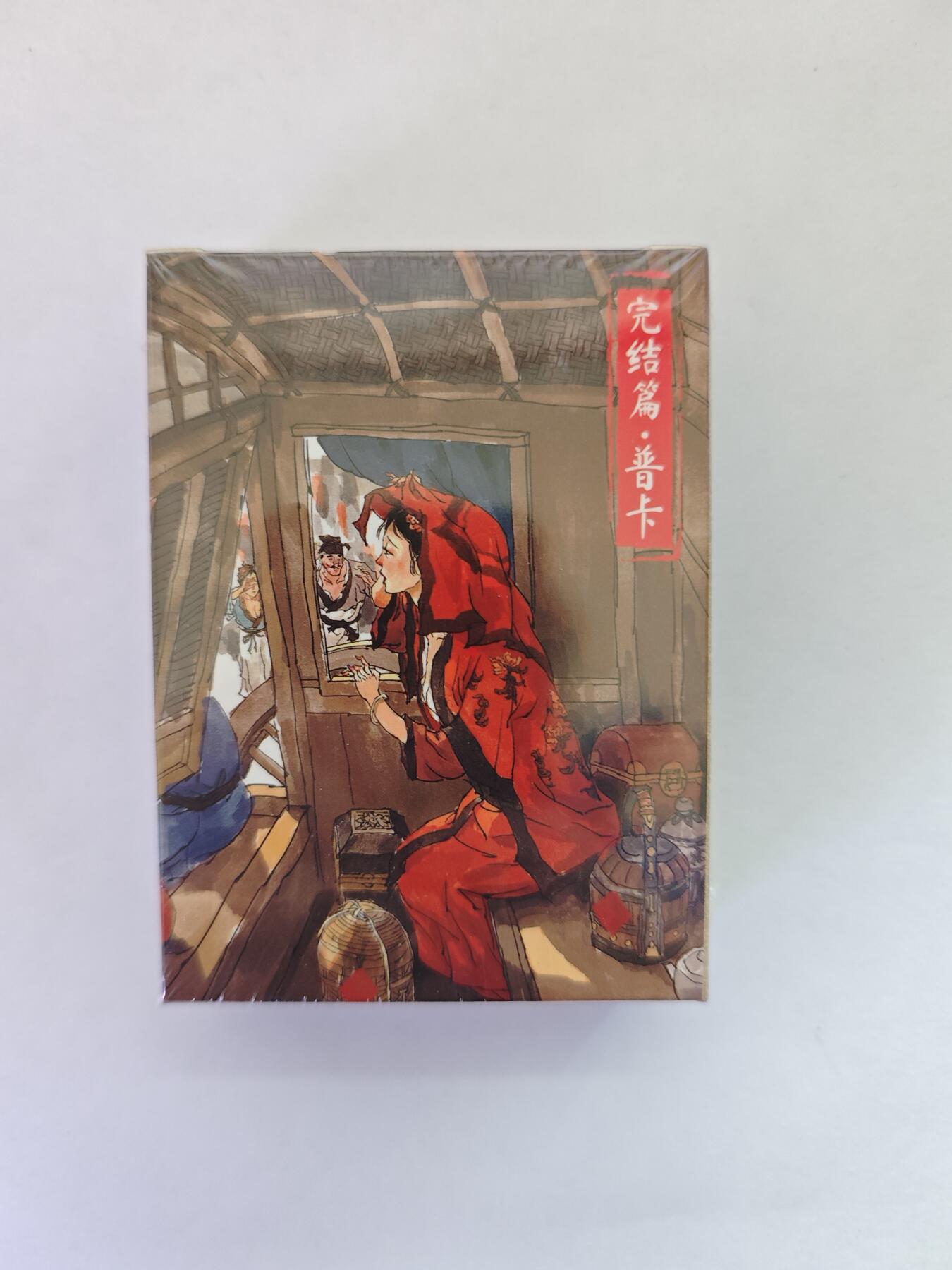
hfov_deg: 58.9
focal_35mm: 23
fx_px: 843
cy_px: 635
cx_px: 476
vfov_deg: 73.9
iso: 1000
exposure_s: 1/33.3
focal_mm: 6.55
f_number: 1.6
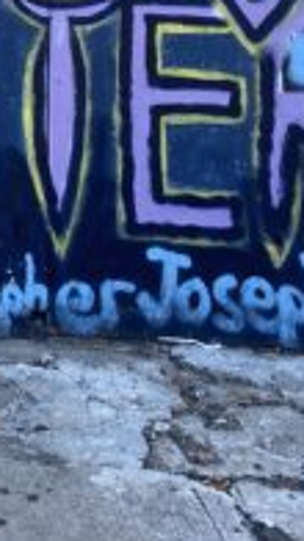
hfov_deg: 10.7
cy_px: -163
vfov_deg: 19.7
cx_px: -368
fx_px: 1436
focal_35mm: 100
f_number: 1.8
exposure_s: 1/308
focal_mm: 4.25
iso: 32
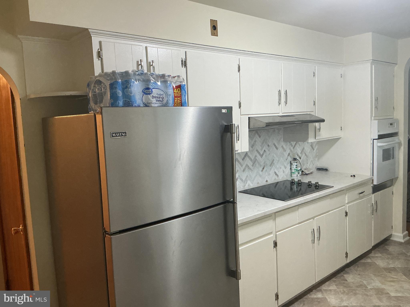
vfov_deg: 48.2
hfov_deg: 61.7
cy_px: 154
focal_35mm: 29
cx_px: 205
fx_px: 343
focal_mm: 3
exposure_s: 1/60
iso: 200
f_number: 1.8
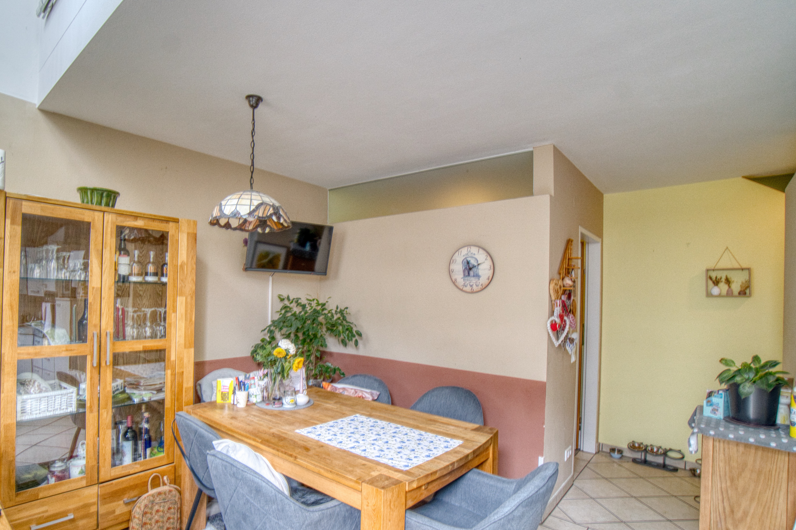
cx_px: 353
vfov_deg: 67.1
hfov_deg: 89.6
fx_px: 398
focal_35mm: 18
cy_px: 303
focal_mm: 10
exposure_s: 1/30
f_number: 8
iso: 1600
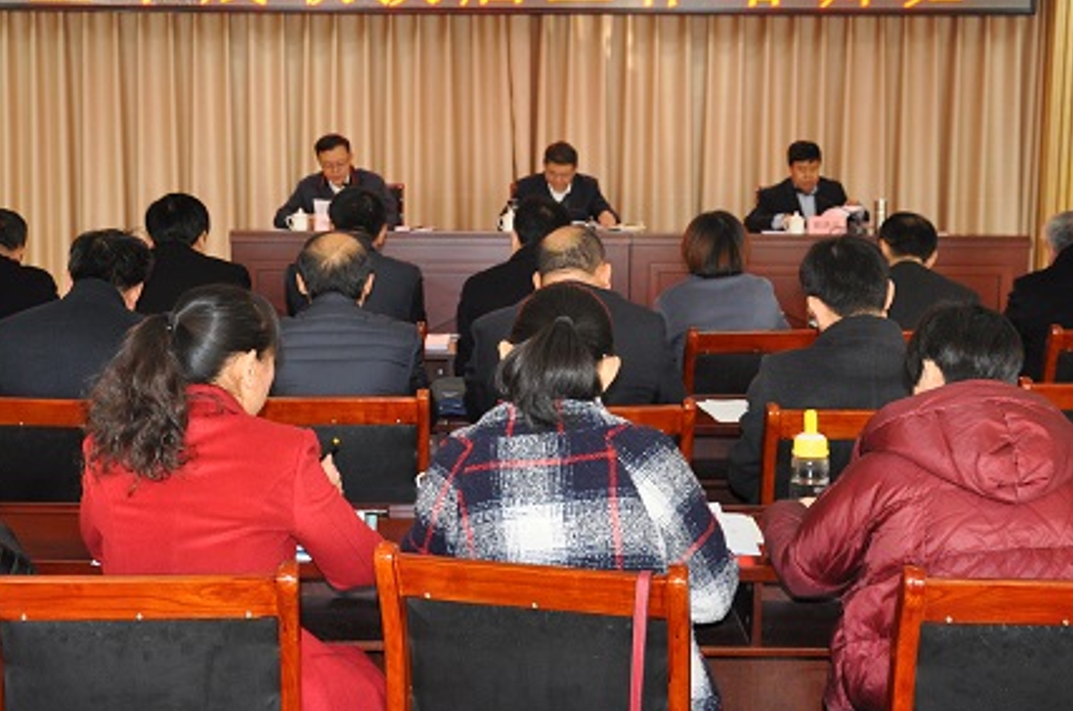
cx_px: 503
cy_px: 322
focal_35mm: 53
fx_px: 1568
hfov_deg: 37.8
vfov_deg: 25.5
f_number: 4
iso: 800
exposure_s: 1/60
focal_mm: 25
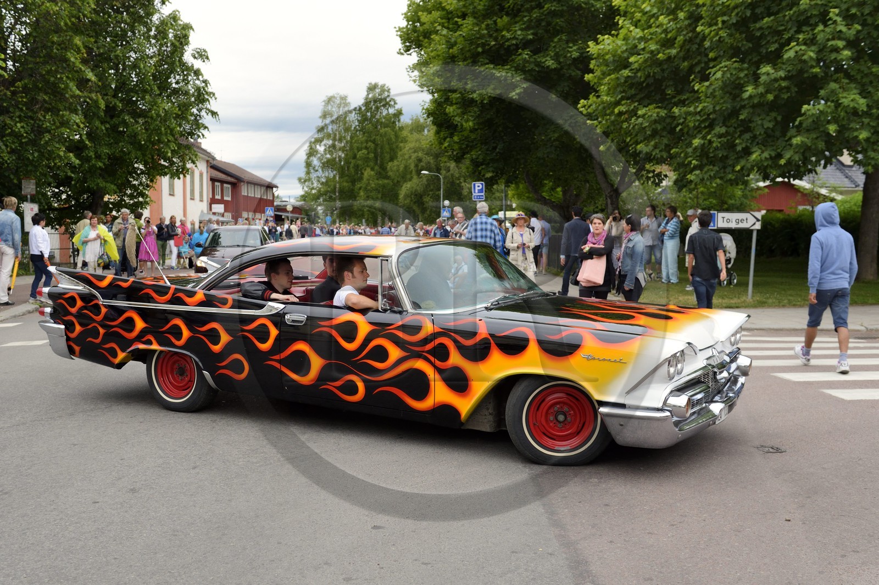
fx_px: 854
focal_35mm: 35
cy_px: 292
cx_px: 440
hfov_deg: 54.4
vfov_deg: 37.8
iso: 800
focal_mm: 35
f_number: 4.5
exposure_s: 1/200
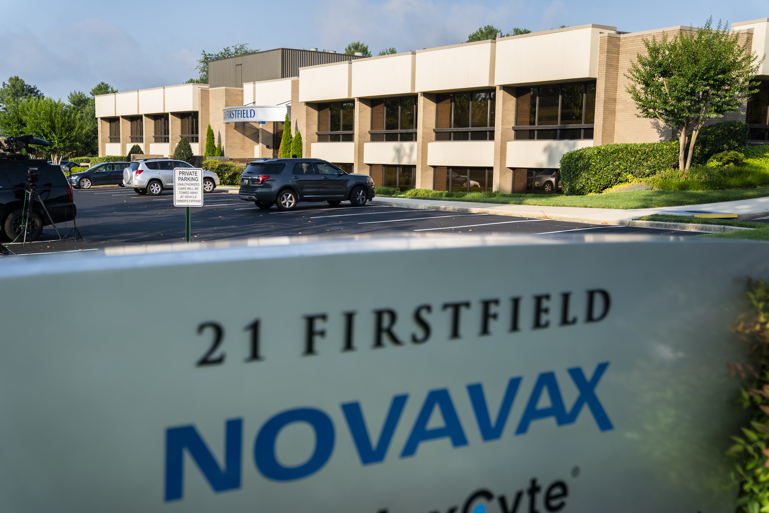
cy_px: 256
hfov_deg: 45.4
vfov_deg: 31.2
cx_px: 384
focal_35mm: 43
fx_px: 918
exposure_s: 1/800
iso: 100
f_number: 2.8
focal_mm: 43
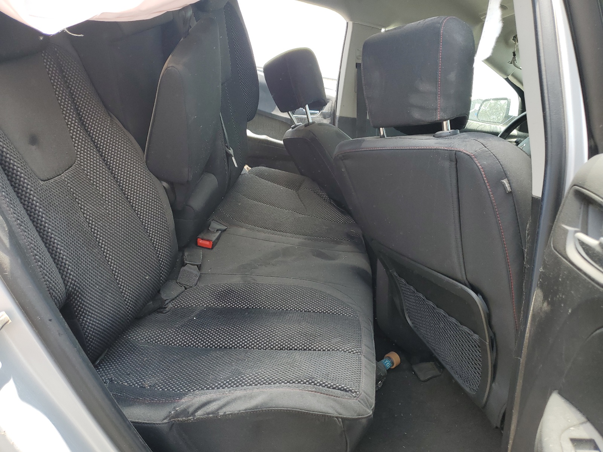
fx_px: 453
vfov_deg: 53.1
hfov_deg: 67.3
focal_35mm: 26
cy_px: 226
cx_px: 302
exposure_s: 1/357
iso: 50
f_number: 1.5
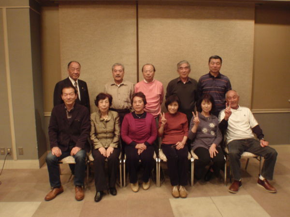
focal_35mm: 28
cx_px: 145
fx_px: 235
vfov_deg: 49.7
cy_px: 108
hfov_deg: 63.4
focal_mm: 5
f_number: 3.5
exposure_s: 1/5
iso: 200
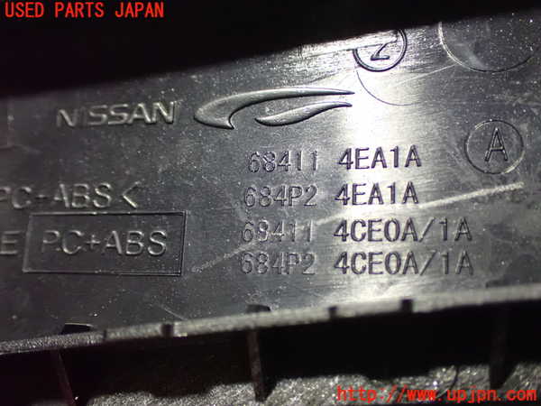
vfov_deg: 32.9
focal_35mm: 44
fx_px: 688
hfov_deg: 42.9
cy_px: 203
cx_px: 270
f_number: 2.9
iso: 1600
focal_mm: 7.84
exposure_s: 1/25
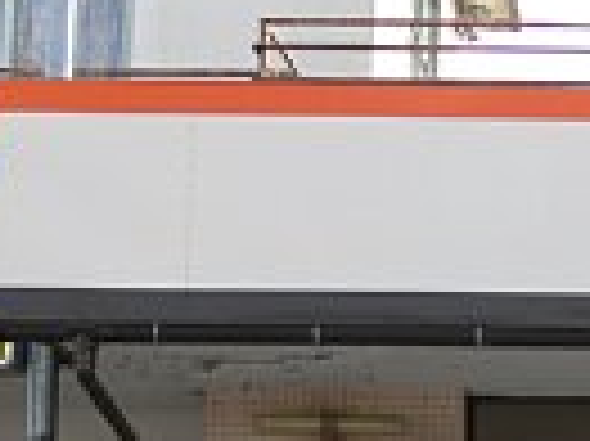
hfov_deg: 17.1
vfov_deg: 13.4
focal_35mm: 107
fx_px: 1822
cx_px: 815
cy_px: 540
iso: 80
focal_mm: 7.4
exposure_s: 1/125
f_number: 4.5
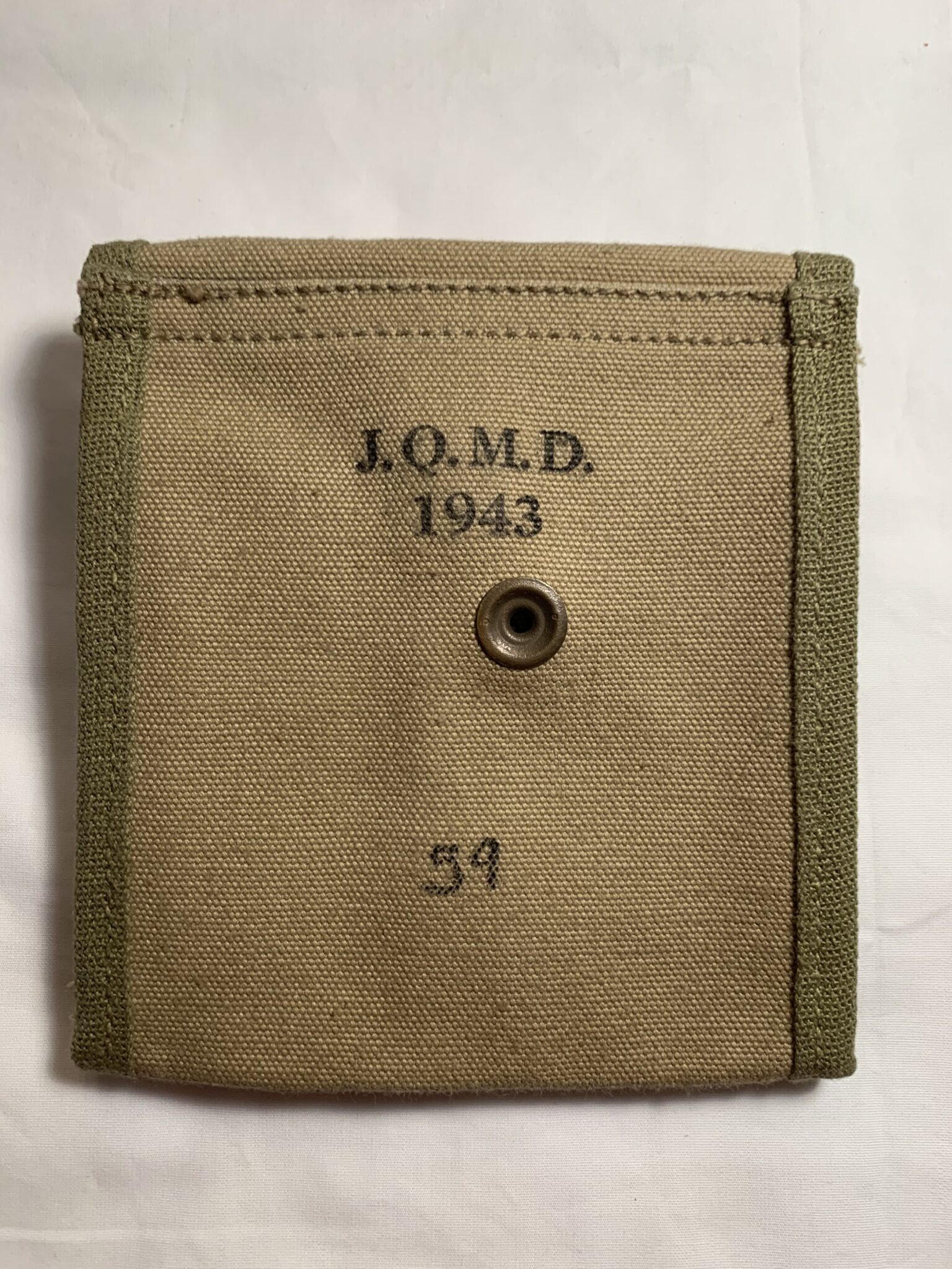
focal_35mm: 26
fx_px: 953
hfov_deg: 53.1
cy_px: 634
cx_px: 476
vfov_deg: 67.3
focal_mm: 4.25
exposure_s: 1/60
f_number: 1.8
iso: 64
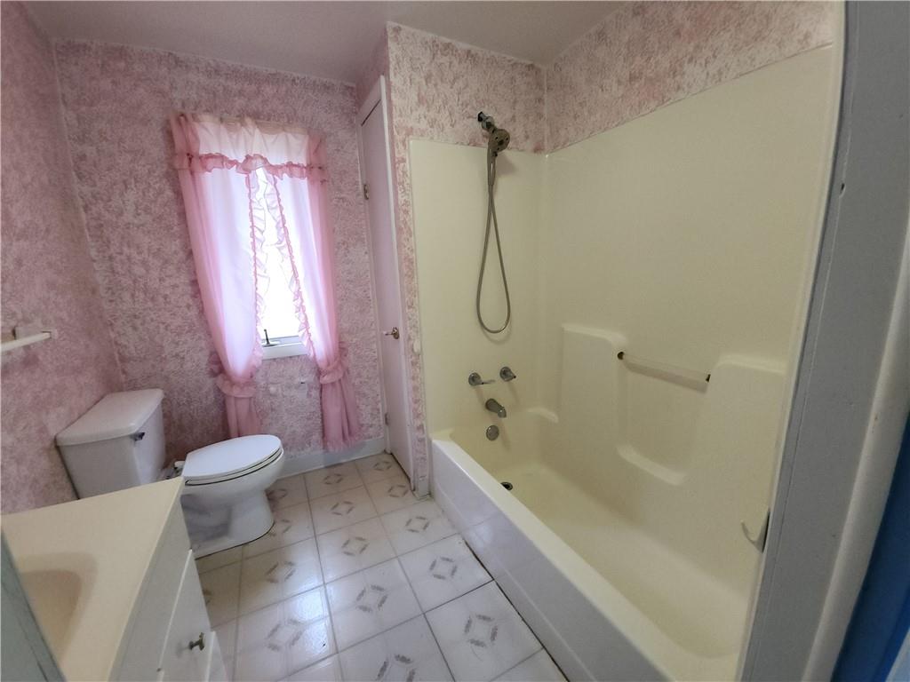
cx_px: 455
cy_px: 341
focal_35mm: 13
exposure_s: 1/40
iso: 320
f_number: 2.2
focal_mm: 2.2
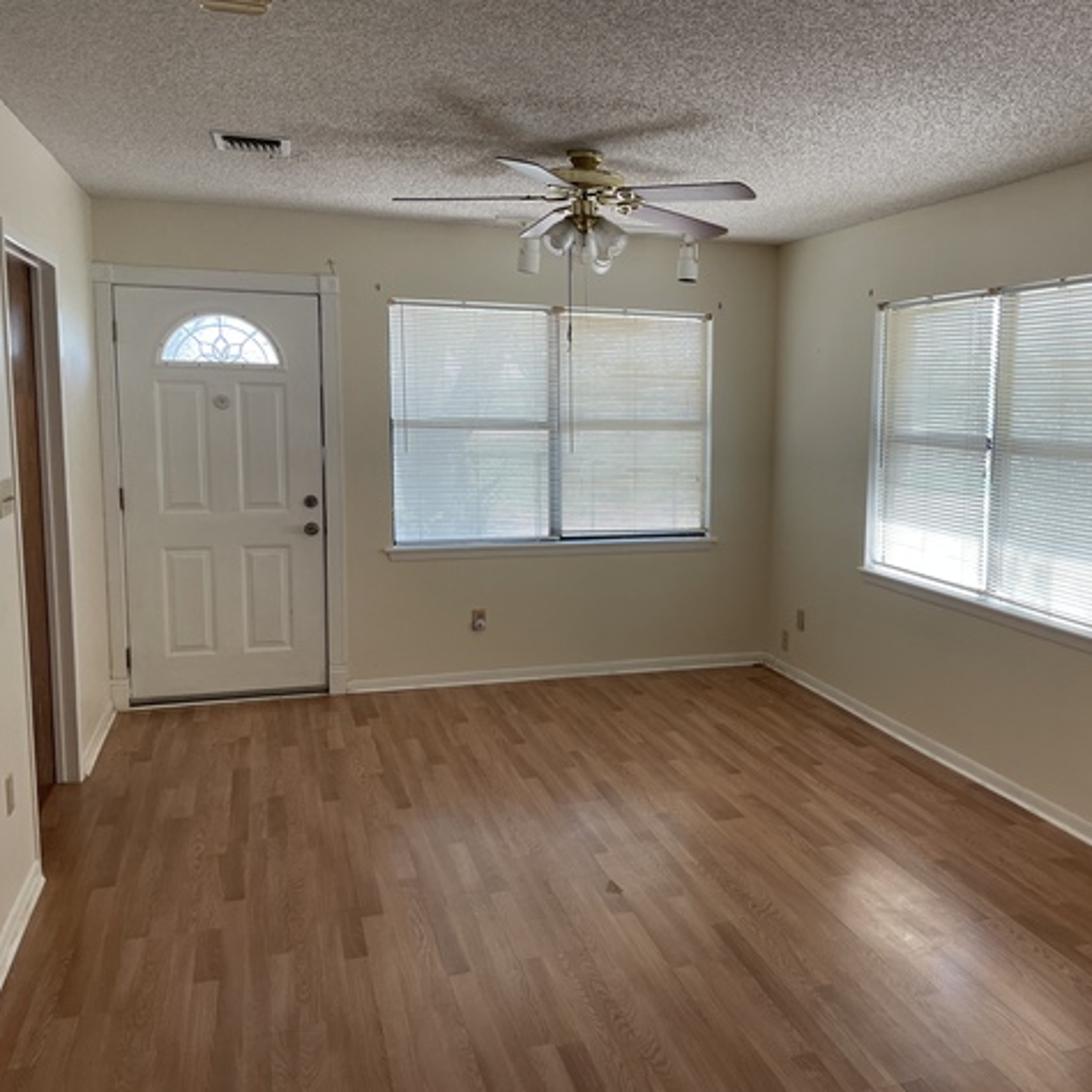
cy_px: 544
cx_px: 691
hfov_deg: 51.9
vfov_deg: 52.5
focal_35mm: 31
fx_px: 1106
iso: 64
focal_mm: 4.2
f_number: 1.6
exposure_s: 1/121
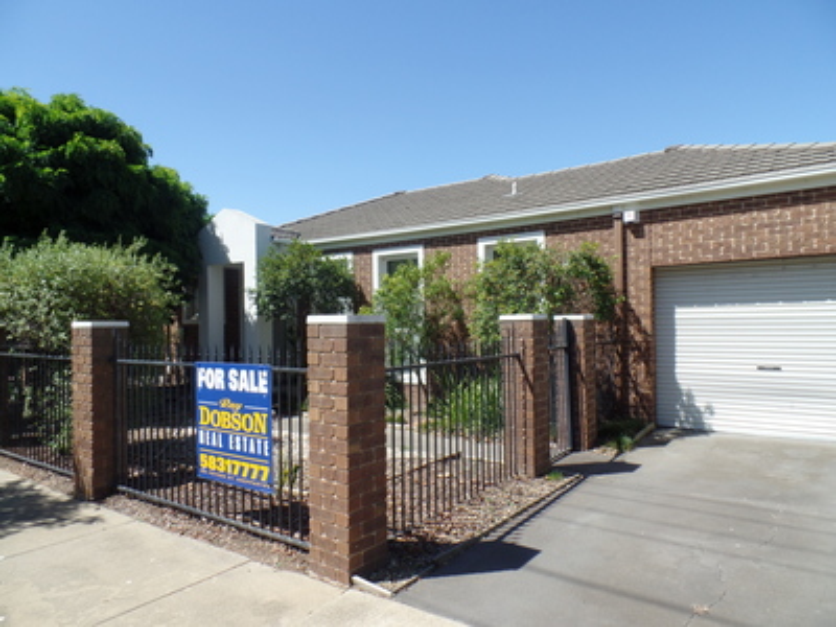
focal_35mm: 23
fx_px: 555
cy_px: 314
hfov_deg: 73.9
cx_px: 418
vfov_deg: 58.9
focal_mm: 4.1
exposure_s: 1/750
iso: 80
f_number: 3.5
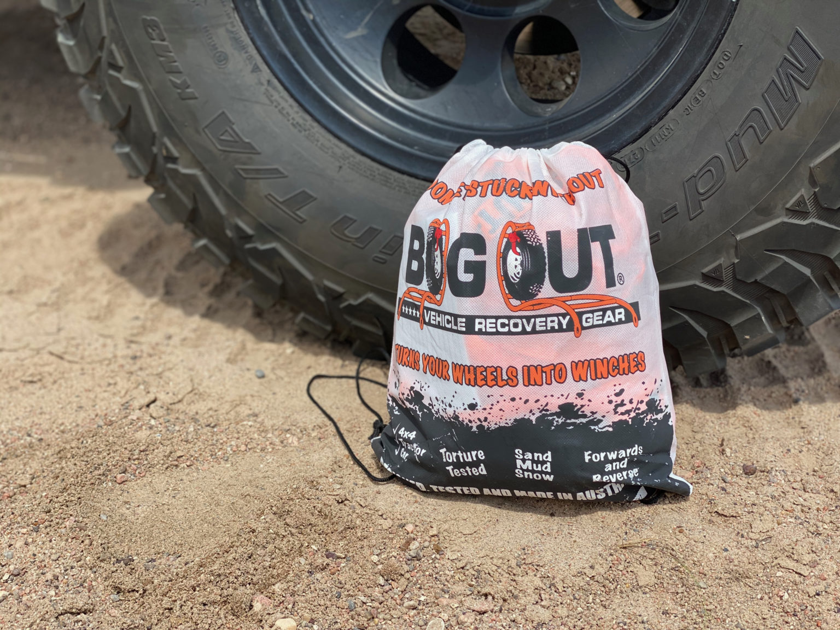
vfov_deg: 28.0
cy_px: 315
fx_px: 1262
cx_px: 420
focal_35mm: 52
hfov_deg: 36.8
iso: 20
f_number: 2
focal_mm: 6
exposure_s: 1/856
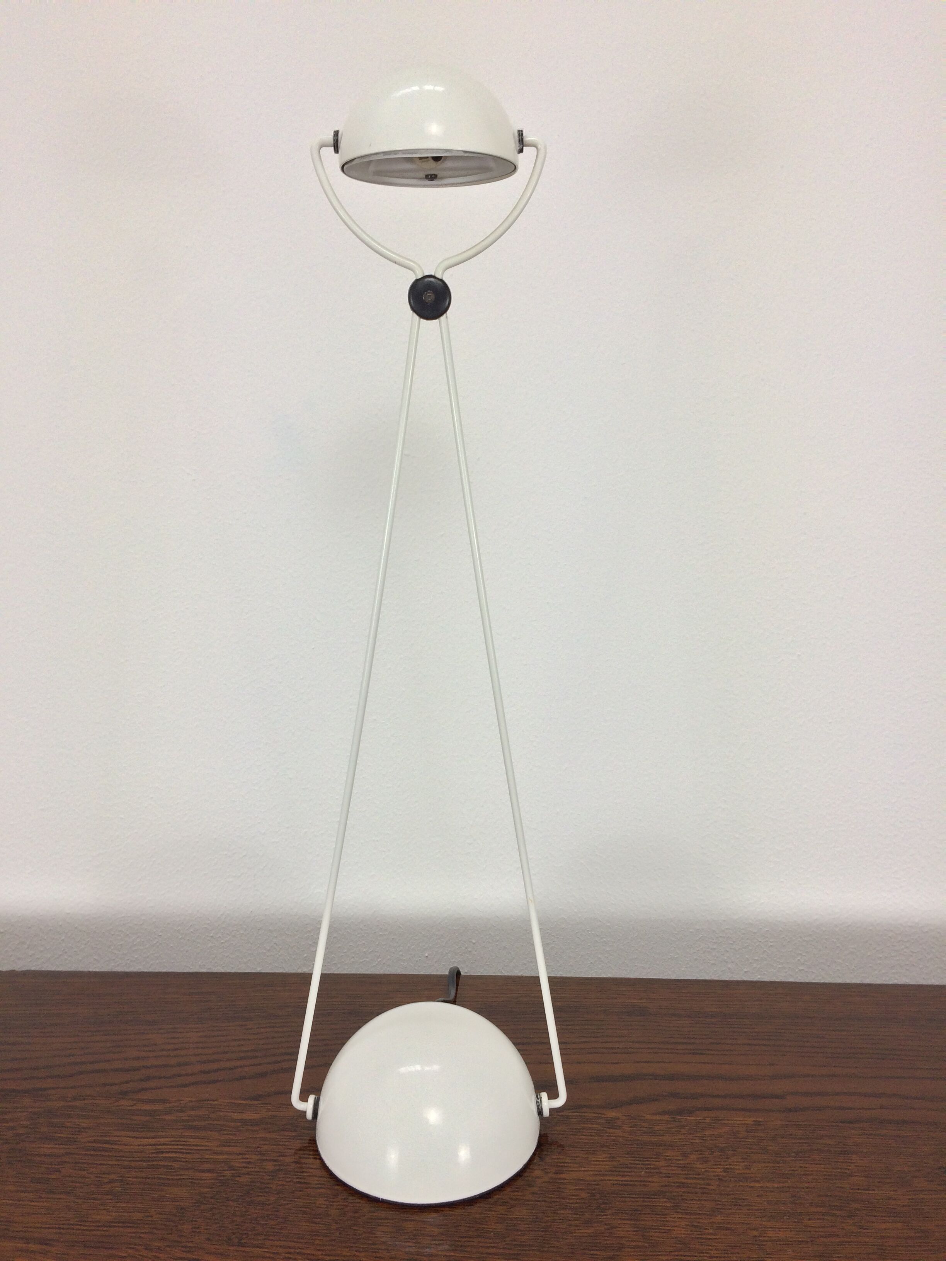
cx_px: 473
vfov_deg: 61.7
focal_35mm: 29
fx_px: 1057
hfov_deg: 48.2
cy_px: 630
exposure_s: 1/50
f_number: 2.2
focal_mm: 4.15
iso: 40
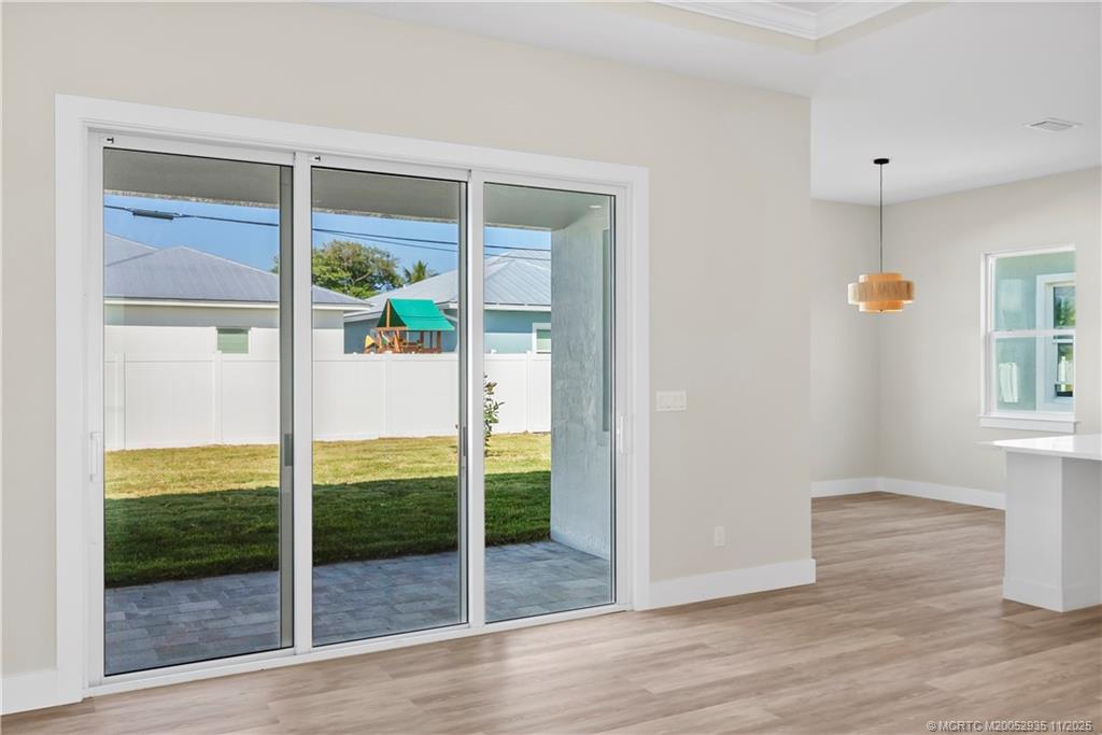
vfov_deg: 43.6
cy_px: 368
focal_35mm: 30
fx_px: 918
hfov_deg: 61.9
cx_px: 551
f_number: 8
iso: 1600
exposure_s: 1/20
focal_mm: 30
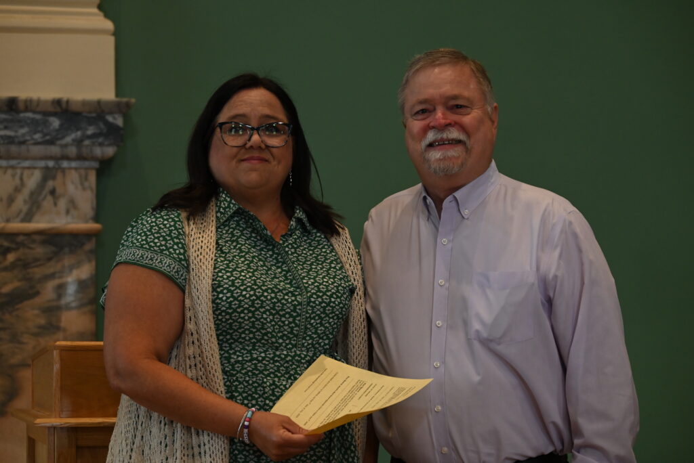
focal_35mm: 102
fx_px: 1967
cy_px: 232
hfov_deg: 20.0
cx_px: 347
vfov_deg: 13.4
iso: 2000
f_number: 6.3
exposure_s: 1/125
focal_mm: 102
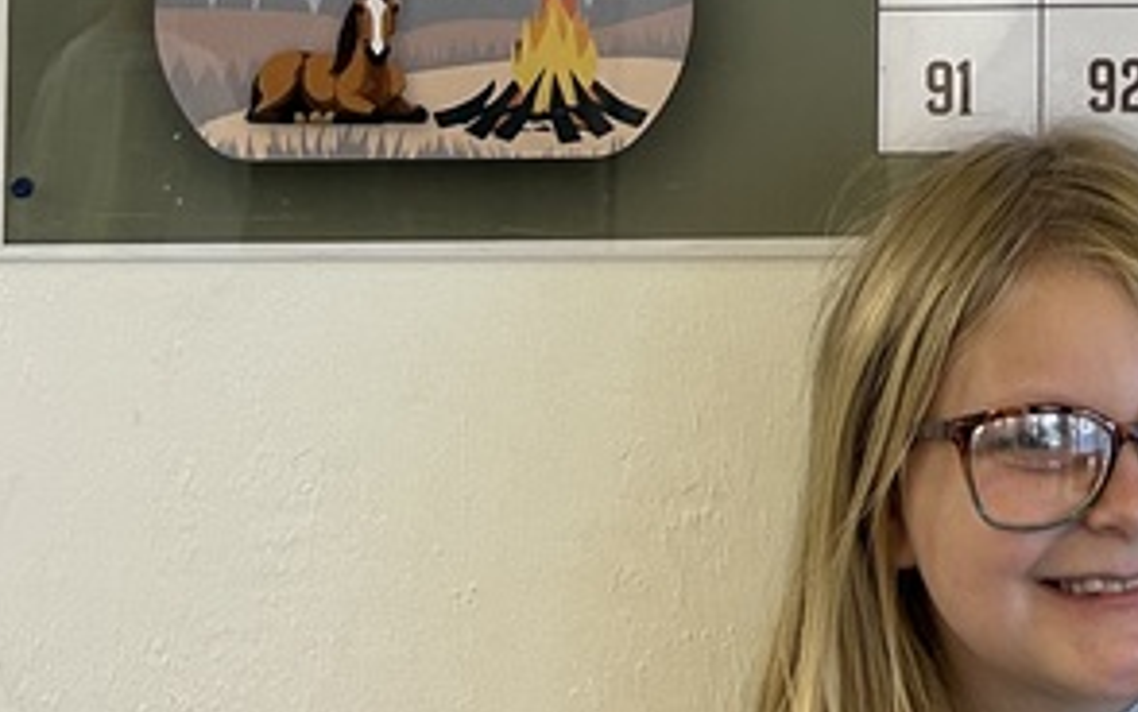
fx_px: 2979
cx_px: 1285
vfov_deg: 12.6
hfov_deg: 20.5
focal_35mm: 96
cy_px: -522
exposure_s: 1/60
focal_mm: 5.7
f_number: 1.5
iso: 160
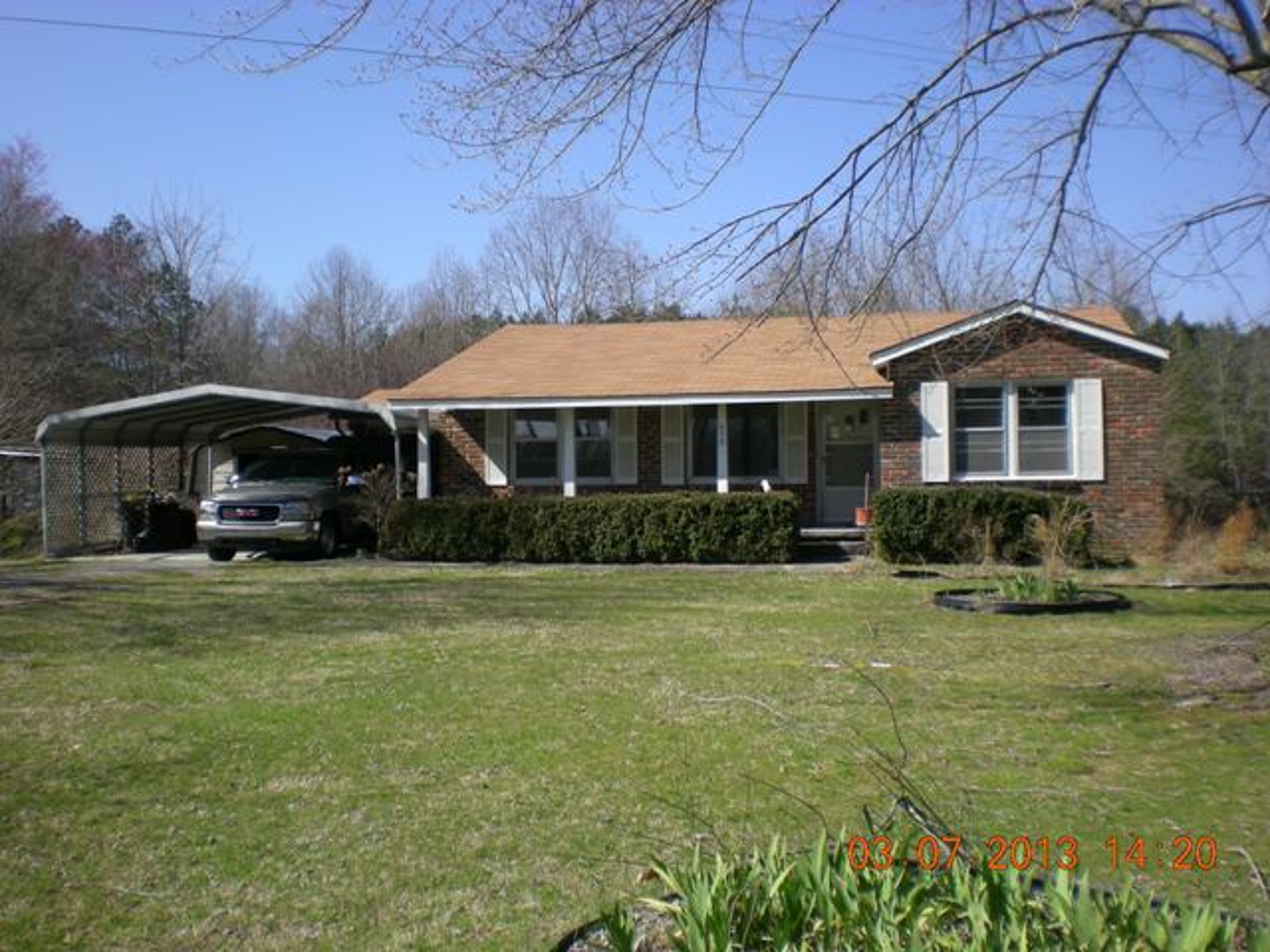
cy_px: 476
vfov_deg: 37.7
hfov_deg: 49.0
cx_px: 635
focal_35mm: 38
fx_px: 1394
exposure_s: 1/307
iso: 50
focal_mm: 6.3
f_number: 4.6
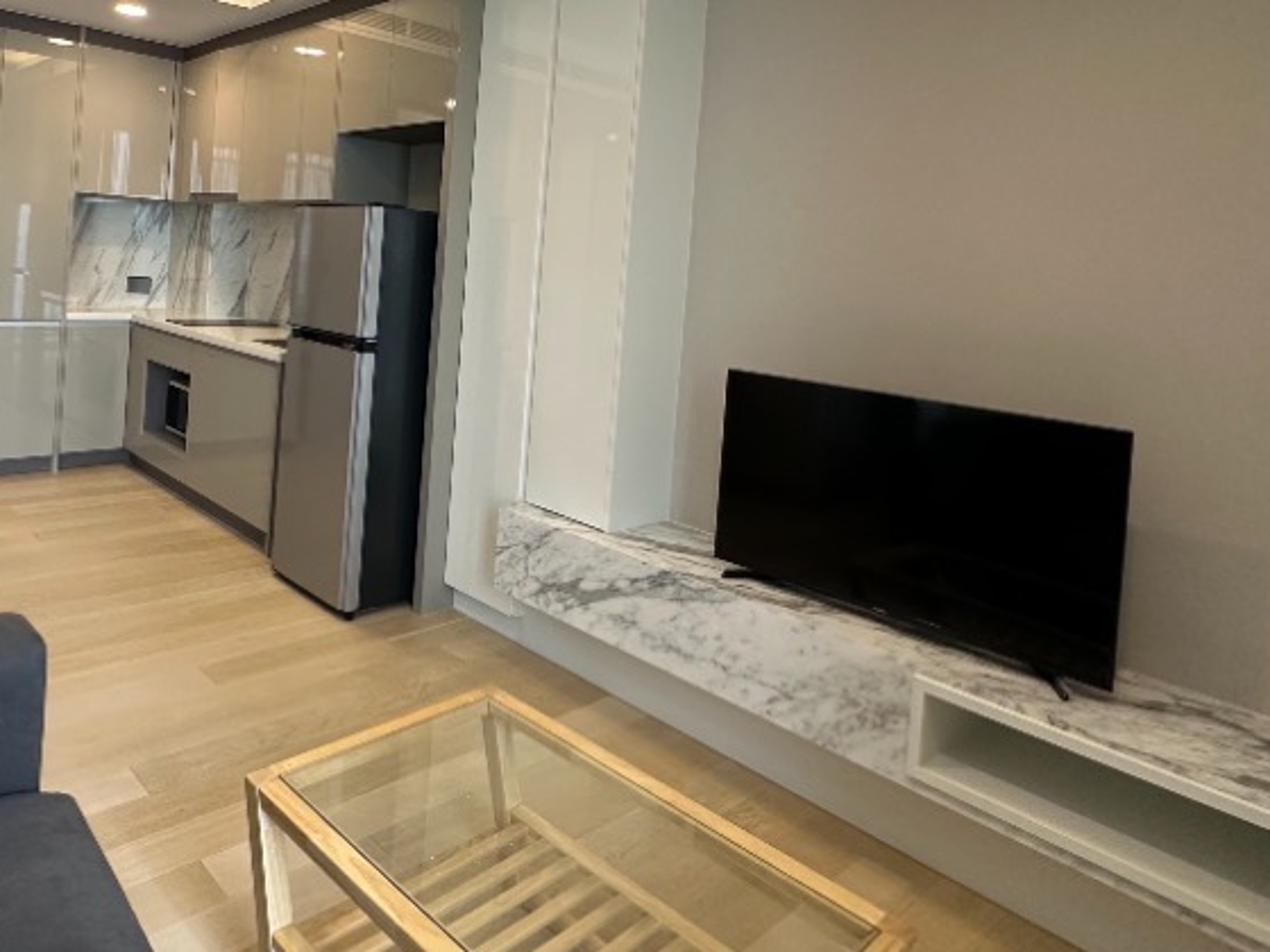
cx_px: 465
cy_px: 270
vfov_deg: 53.1
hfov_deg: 68.2
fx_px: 917
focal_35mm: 25
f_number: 2.2
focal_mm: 2.22
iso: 200
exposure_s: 1/50
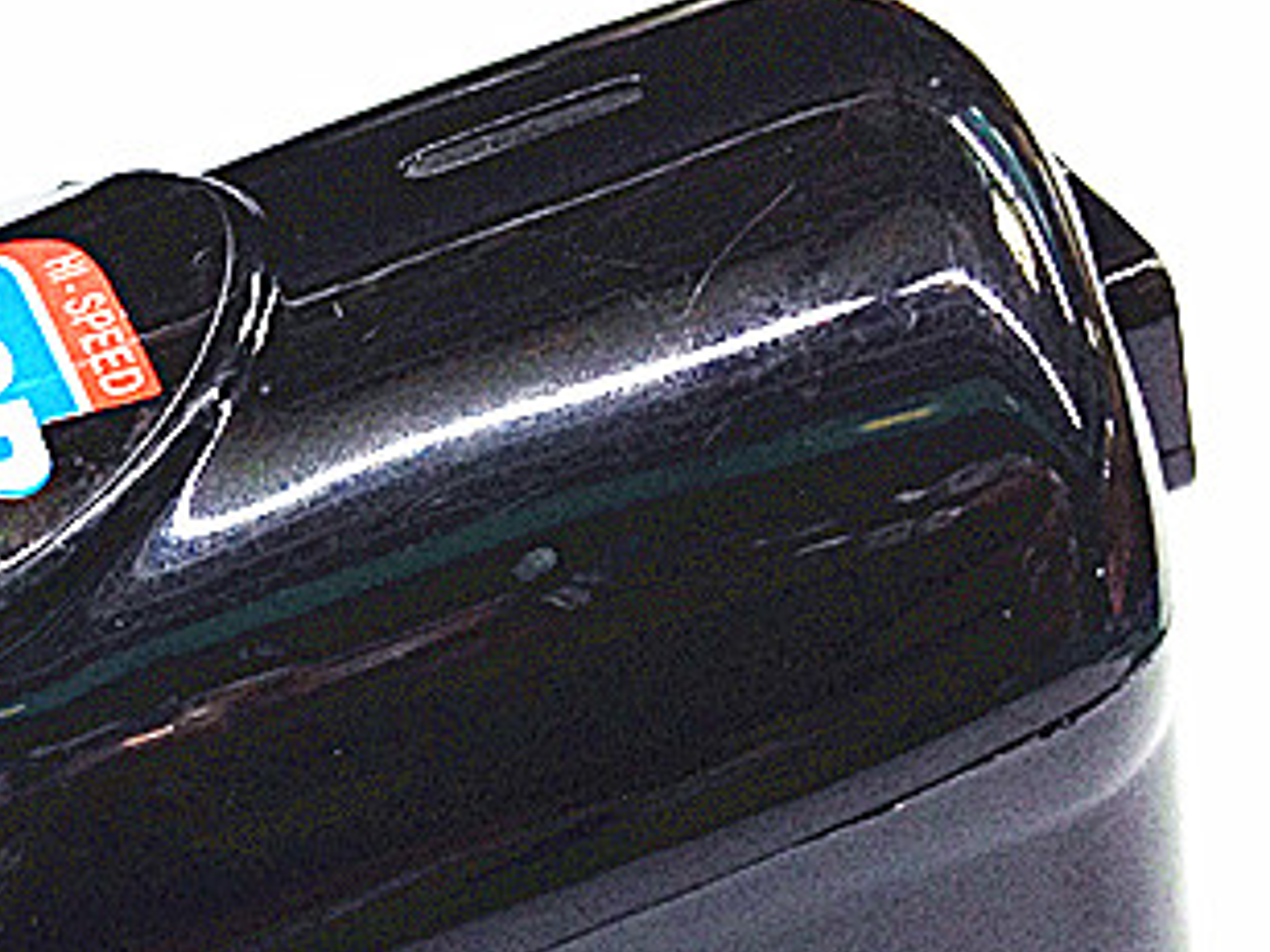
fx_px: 3339
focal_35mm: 91
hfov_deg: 21.0
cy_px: 915
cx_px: 99
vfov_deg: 16.0
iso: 125
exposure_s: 1/20
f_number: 2.4
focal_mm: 4.28
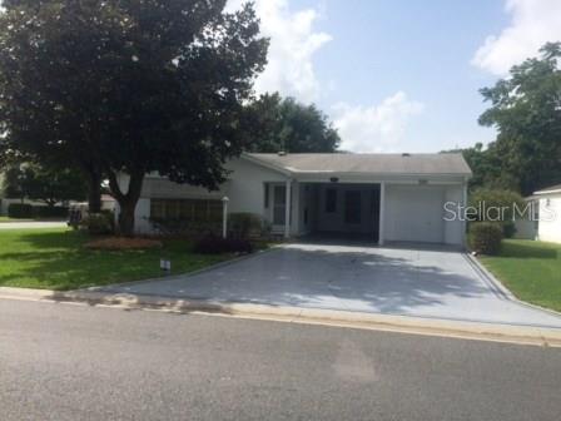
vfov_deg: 48.2
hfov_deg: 61.7
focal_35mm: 29
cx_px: 280
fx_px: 470
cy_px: 210
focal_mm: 4.15
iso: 32
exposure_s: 1/2740
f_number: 2.2
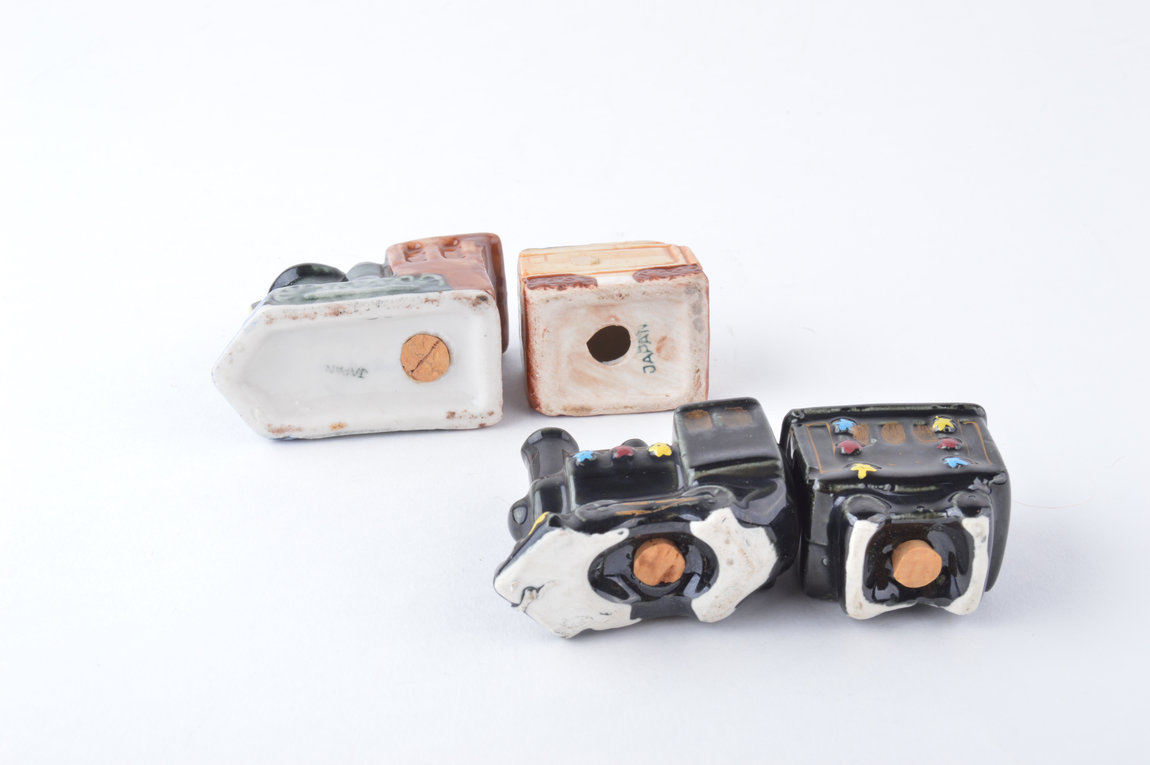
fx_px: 1915
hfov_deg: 33.4
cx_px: 575
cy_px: 382
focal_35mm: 60
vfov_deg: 22.6
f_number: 14
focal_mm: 40
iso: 100
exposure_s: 1/25
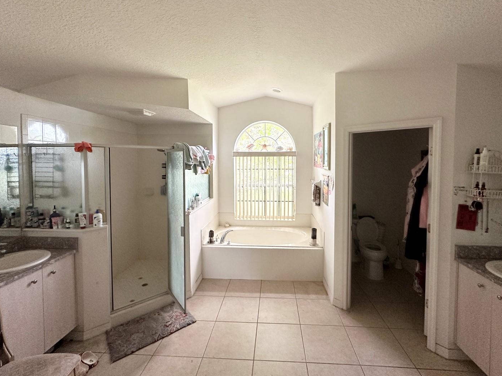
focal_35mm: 16
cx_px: 260
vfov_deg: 77.8
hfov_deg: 94.5
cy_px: 167
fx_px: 232
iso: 320
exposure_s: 1/99
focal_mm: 2.22
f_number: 2.2
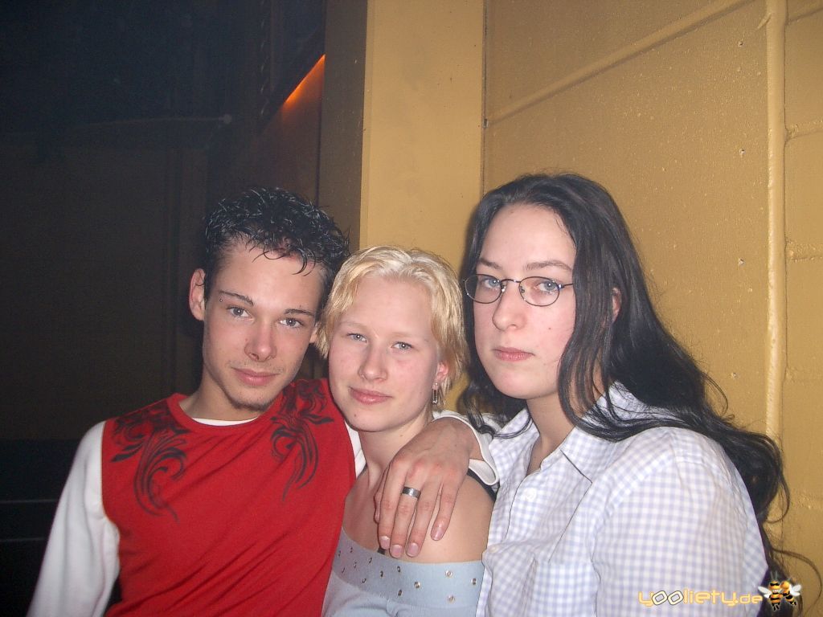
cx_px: 412
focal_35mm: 35
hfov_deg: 52.6
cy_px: 308
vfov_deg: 40.7
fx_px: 832
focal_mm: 5.8
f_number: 2.6
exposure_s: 1/40
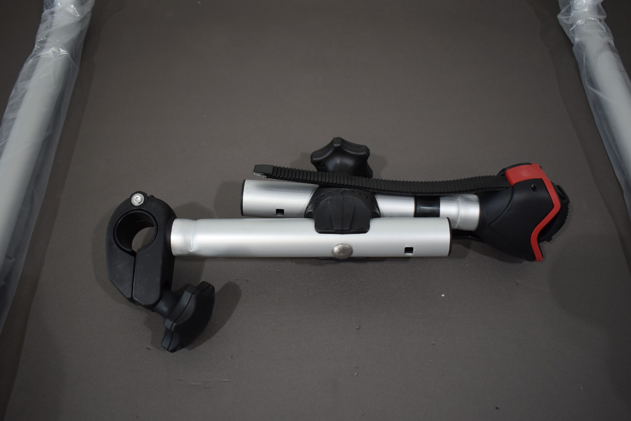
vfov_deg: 40.0
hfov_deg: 57.2
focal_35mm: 33
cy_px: 210
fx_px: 578
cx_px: 316
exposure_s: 1/250
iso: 560
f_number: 3.8
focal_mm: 22
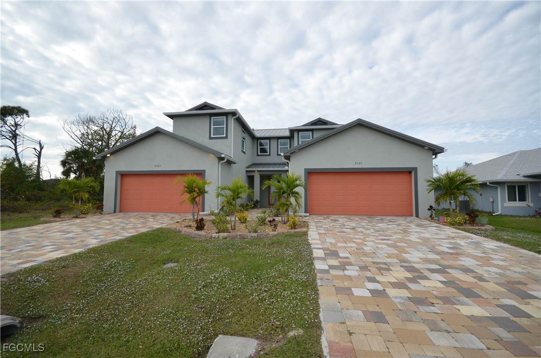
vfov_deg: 77.1
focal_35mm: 15
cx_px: 270
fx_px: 225
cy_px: 179
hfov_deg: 100.5
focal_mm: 10
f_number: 8
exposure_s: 1/250
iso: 160
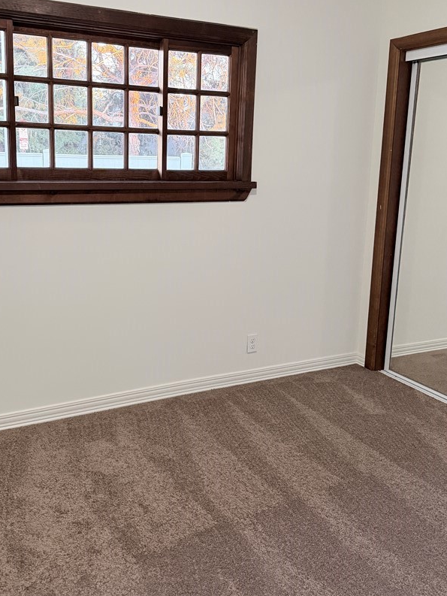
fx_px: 534
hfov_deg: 45.1
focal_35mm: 31
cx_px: 170
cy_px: 246
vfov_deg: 58.0
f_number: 1.78
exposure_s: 1/60
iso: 500
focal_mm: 6.76
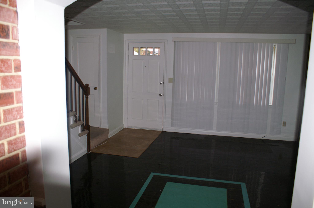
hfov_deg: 67.4
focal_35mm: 27
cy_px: 104
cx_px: 157
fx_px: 235
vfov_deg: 47.8
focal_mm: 18
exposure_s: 1/60
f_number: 3.5
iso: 400
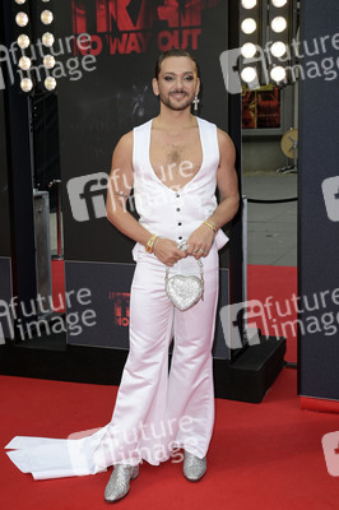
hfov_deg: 28.0
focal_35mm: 48
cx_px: 170
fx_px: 679
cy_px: 255
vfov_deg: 41.1
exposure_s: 1/250
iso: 250
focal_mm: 48
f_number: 6.3
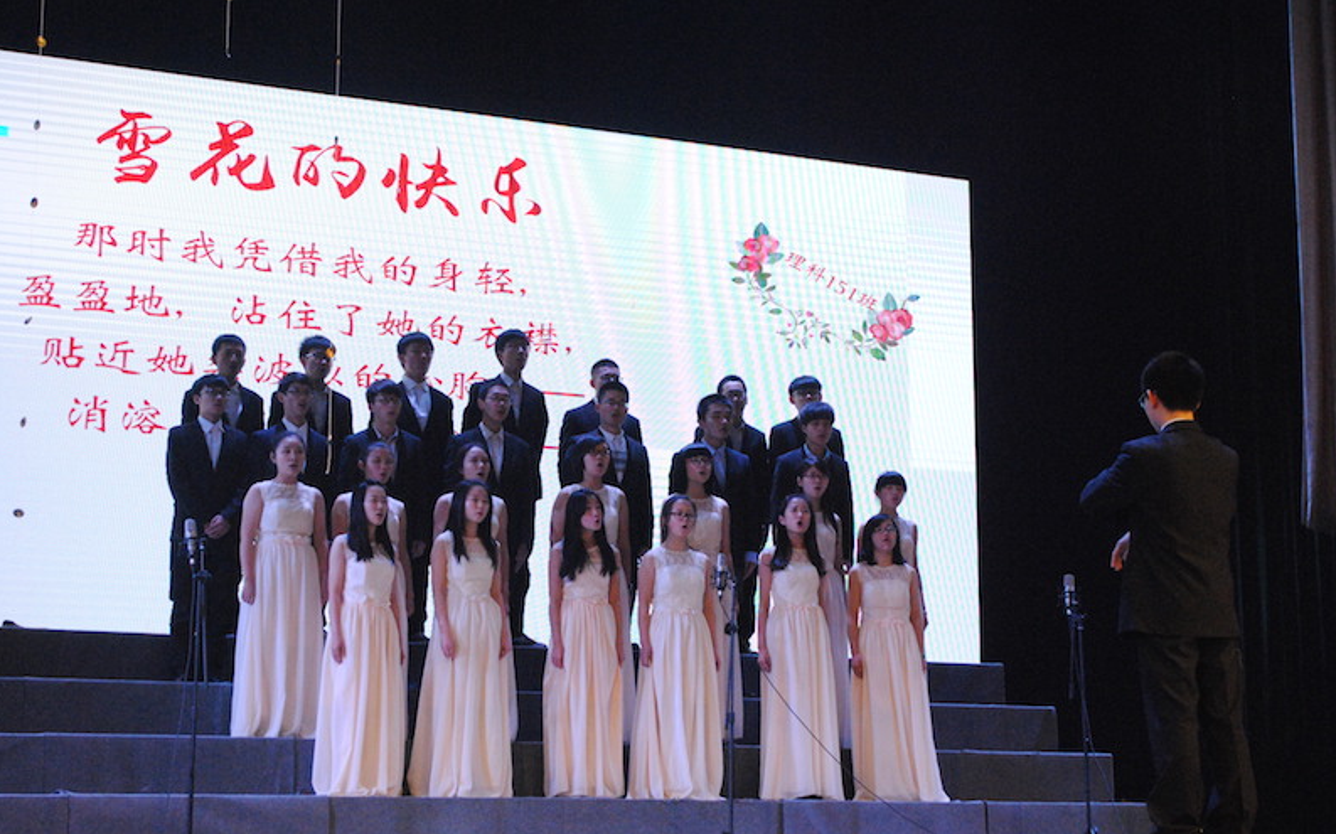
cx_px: 664
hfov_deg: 30.2
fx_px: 2475
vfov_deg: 19.1
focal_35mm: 68
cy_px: 411
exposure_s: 1/200
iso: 1600
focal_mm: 44
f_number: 5.6
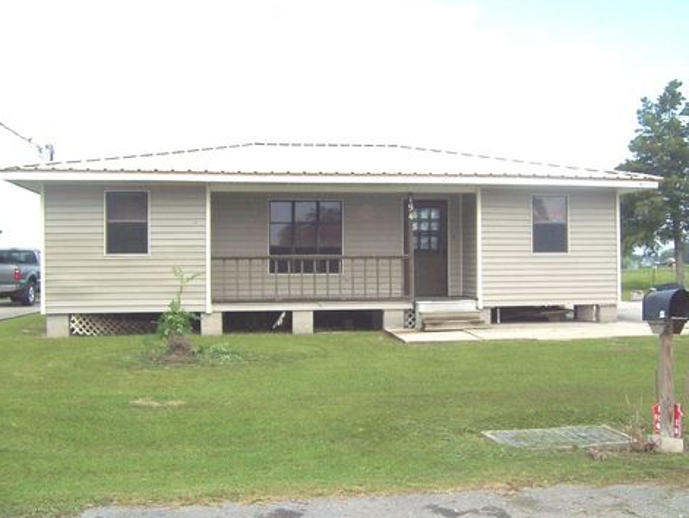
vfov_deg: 40.7
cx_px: 353
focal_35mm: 35
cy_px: 258
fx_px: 697
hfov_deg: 52.6
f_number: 3.4
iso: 80
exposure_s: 1/350
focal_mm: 5.5
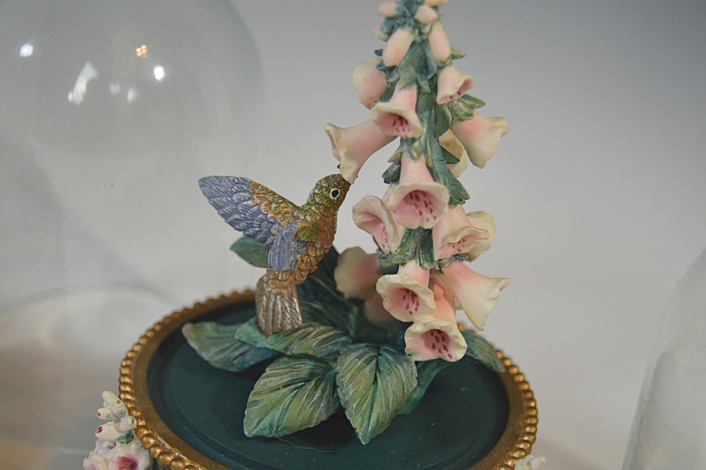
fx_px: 1528
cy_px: 235
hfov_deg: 26.0
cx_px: 353
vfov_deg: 17.5
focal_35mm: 78
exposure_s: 1/60
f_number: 5.6
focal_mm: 52
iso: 800
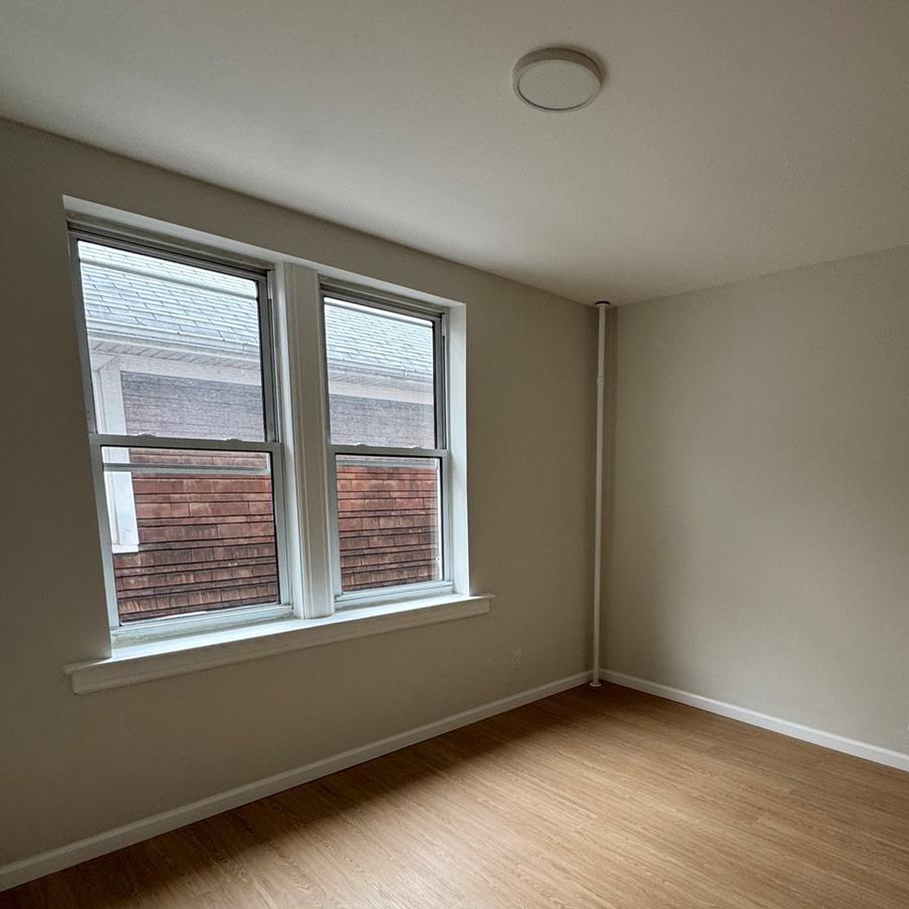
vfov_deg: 70.8
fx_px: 624
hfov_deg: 71.1
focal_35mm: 21
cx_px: 563
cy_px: 578
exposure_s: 1/99
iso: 160
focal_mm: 2.22
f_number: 2.2
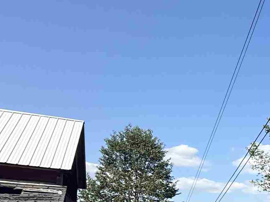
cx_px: 355
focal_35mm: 50
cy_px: 220
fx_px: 390
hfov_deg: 30.0
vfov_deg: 26.8
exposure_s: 1/1312
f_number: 2.2
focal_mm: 2.22
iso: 50
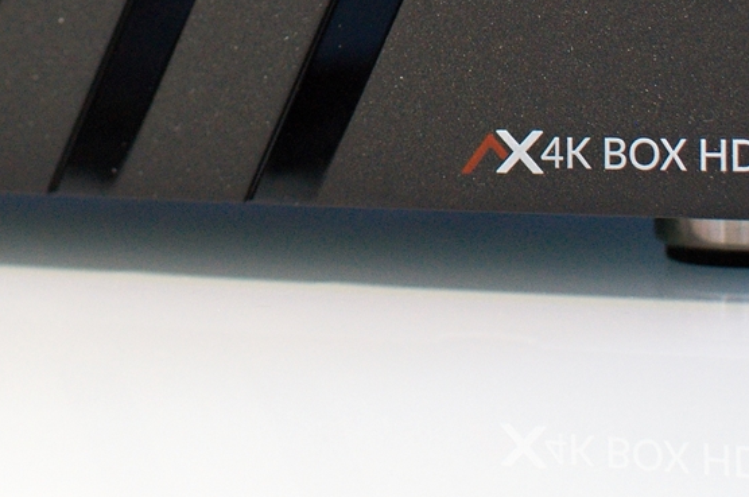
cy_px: -226
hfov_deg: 13.3
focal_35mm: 153
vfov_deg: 8.7
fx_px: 3188
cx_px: 132
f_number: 3.5
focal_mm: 35
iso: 1000
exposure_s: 1/50
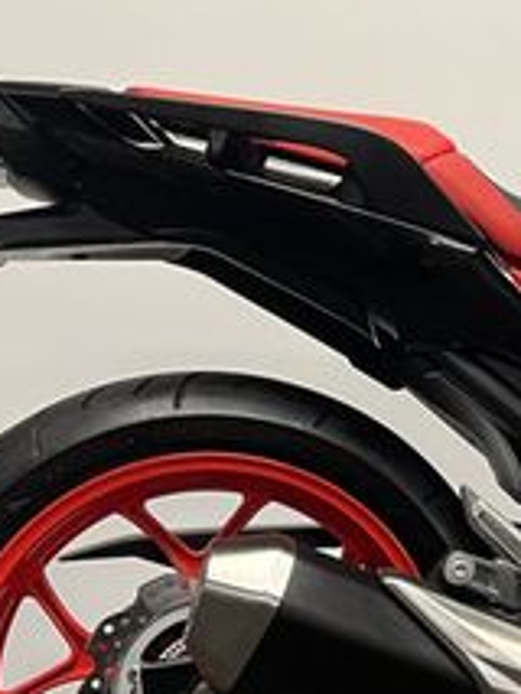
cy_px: 430
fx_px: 1564
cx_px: 681
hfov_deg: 17.7
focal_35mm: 78
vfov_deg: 24.9
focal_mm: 5.1
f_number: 1.6
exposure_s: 1/50
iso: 100
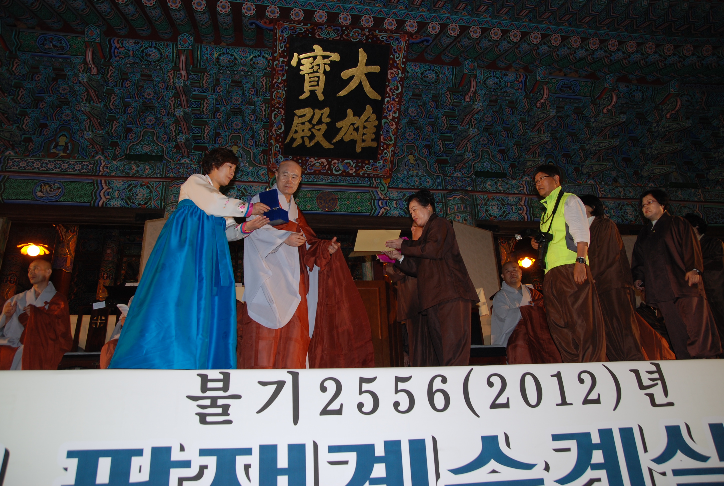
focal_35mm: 26
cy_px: 243
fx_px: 514
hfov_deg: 70.3
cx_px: 362
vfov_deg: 50.6
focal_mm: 17
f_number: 4
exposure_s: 1/60
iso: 200
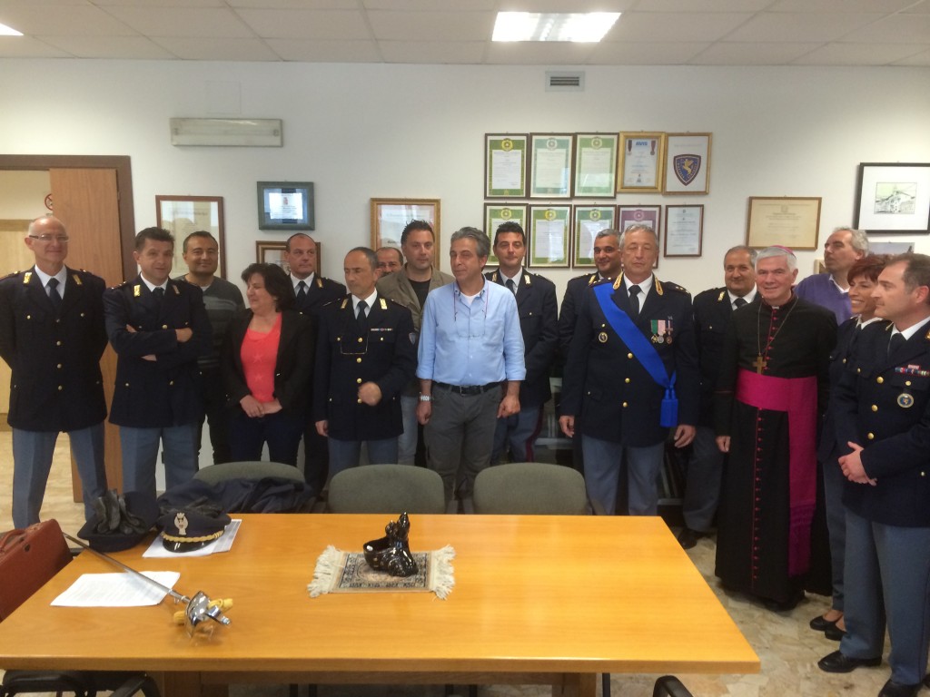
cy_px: 348
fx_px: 806
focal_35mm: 30
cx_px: 465
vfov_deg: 46.8
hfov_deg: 60.0
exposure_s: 1/30
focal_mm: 4.12
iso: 125
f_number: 2.2
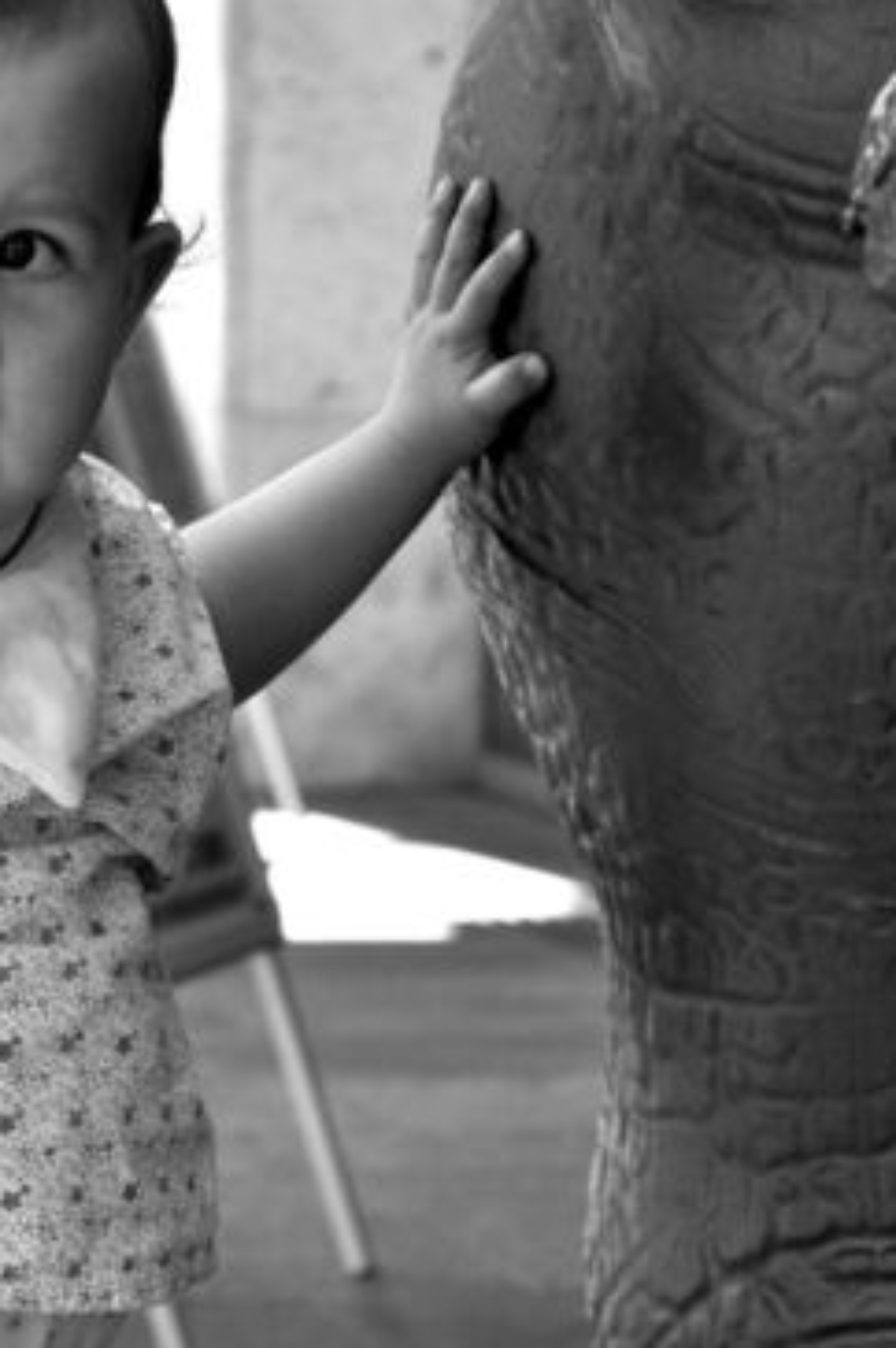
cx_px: 211
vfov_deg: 11.4
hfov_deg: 7.6
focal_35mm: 181
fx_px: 6773
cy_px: 852
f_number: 7.1
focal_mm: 55
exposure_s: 1/200
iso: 200
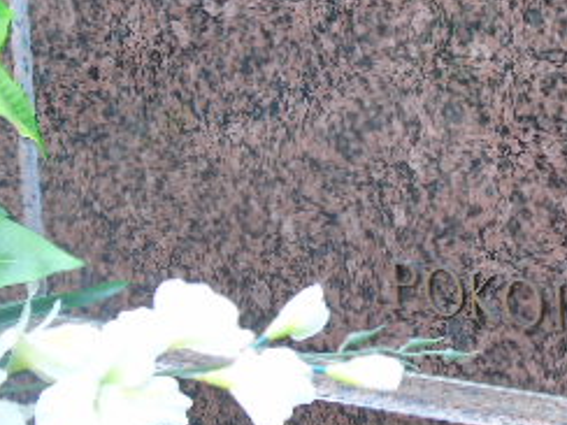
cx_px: 667
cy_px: -84
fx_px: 5323
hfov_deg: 6.1
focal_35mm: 325
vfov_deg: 4.6
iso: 80
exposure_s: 1/50
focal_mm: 22
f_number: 4.6
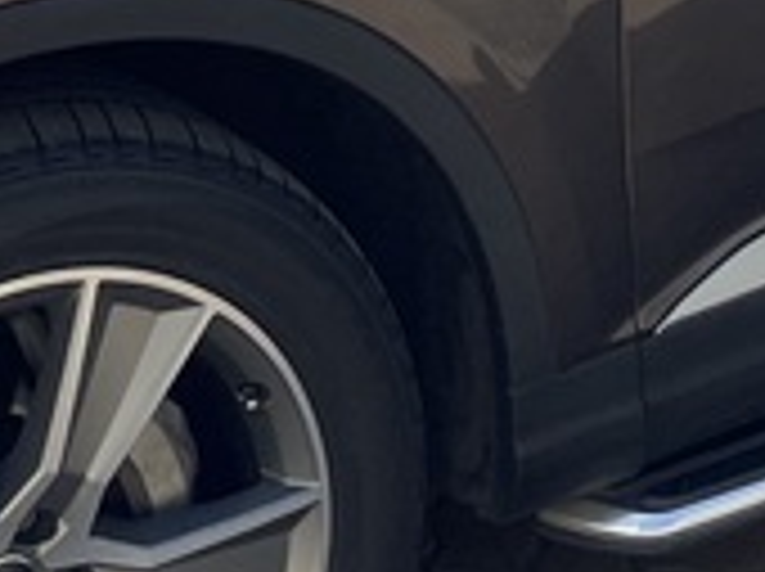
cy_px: -536
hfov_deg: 12.6
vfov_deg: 8.9
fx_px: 3465
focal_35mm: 157
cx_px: 567
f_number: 1.6
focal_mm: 5.1
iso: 32
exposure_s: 1/2433
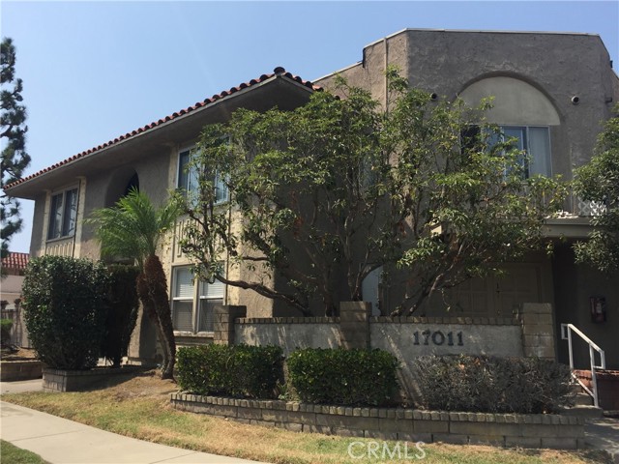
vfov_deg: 48.2
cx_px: 310
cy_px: 232
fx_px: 519
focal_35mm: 29
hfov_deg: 61.7
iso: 32
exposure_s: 1/1799
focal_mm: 4.15
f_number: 2.2
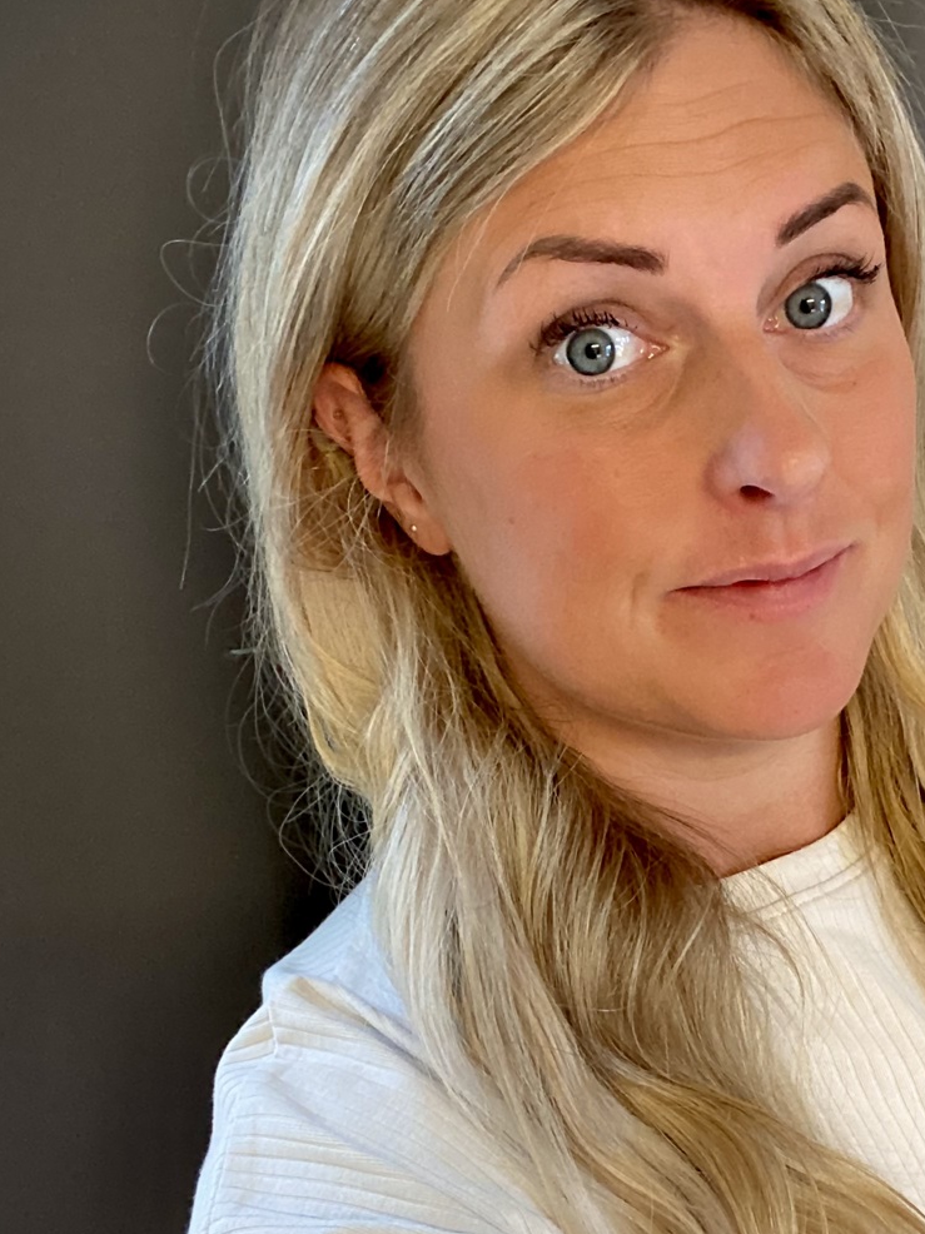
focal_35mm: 47
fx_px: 1675
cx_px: 661
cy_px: 782
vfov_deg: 40.1
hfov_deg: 30.5
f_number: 2.2
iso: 320
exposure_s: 1/33
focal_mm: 2.71
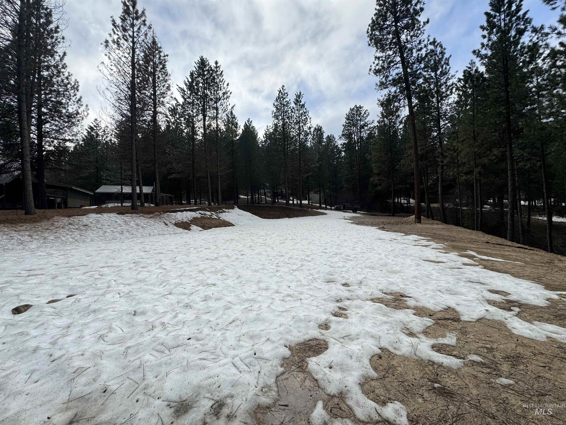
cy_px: 212
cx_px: 283
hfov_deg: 102.1
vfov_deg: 85.7
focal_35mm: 14
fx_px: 229
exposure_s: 1/727
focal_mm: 2.22
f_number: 2.2
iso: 40
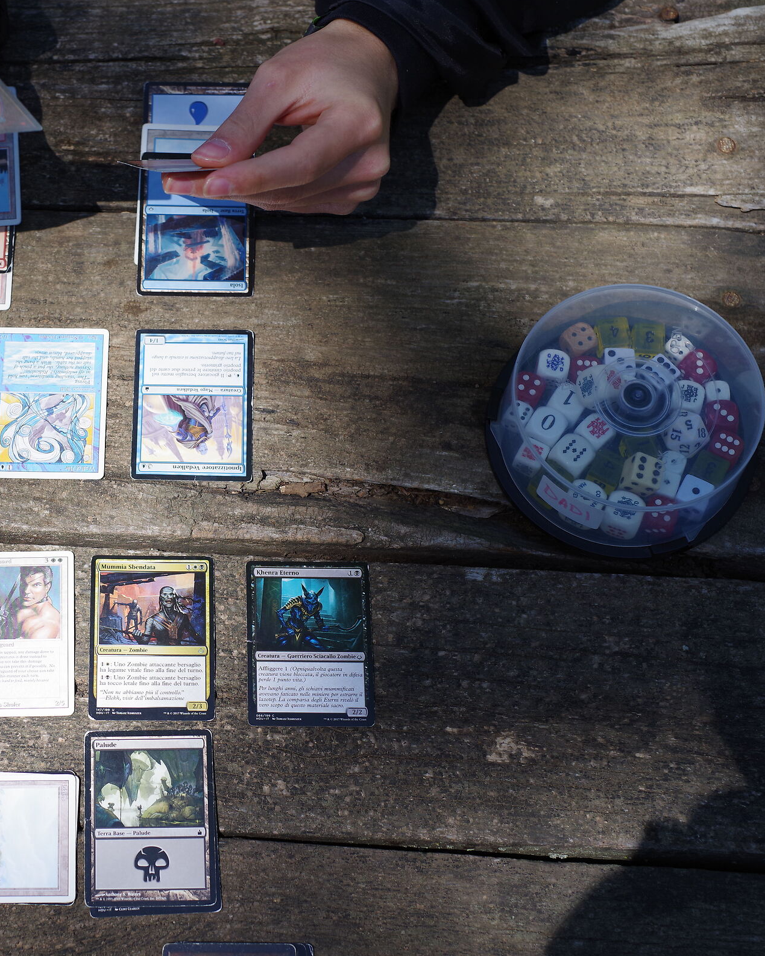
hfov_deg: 21.2
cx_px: 131
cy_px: 478
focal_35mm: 71
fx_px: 2010
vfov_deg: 26.8
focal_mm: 50
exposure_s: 1/500
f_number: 5.6
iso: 200
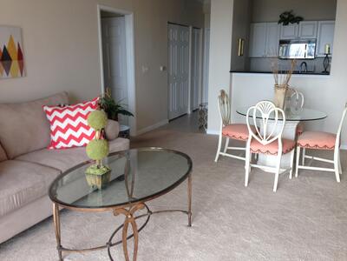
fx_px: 331
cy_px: 130
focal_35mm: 33
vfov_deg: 42.9
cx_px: 174
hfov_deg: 55.4
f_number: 2.4
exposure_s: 1/60
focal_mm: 4.12
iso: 50
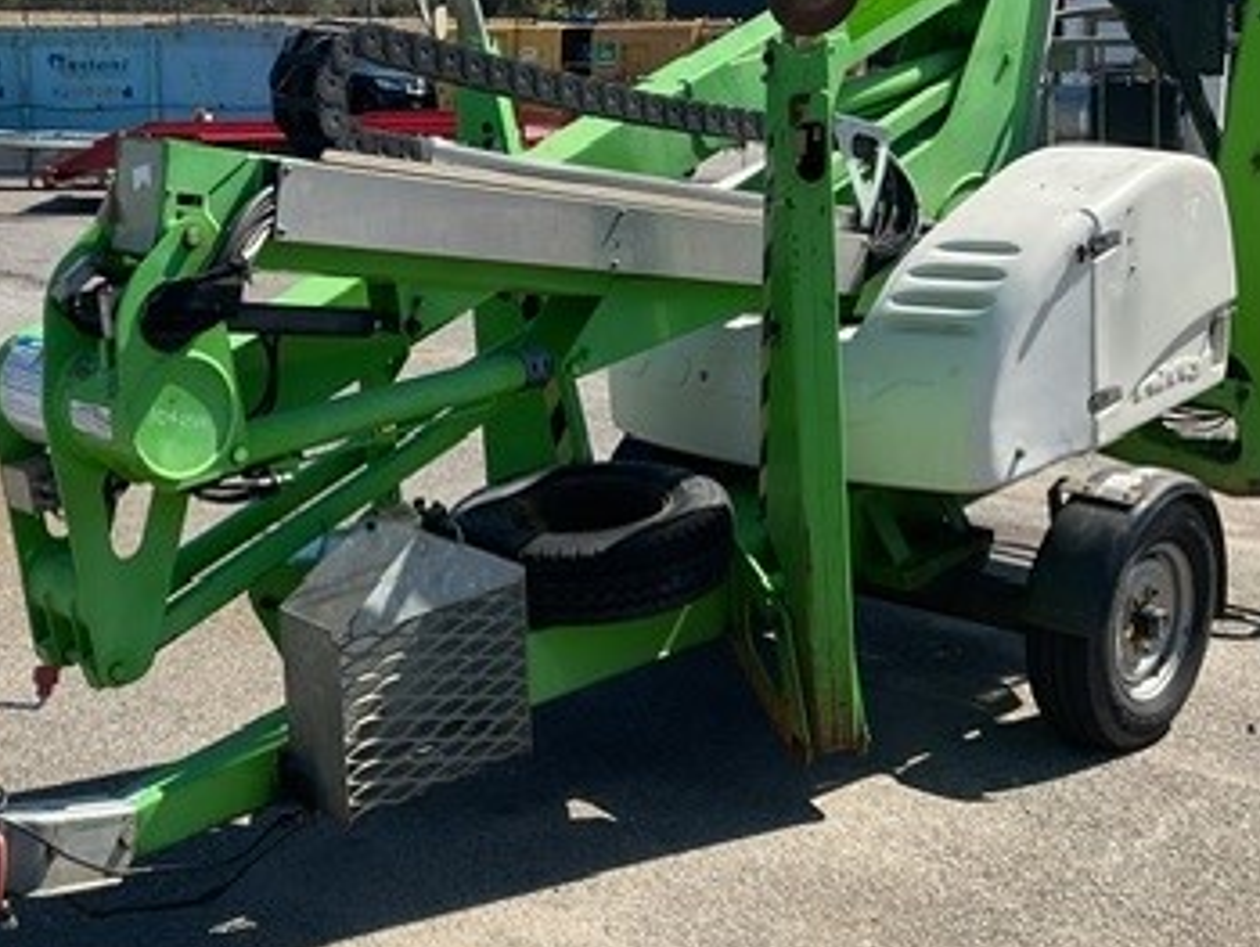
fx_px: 1930
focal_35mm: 53
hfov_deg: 36.0
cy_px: 436
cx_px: 479
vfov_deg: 27.5
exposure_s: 1/1451
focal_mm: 3
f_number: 1.8
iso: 16
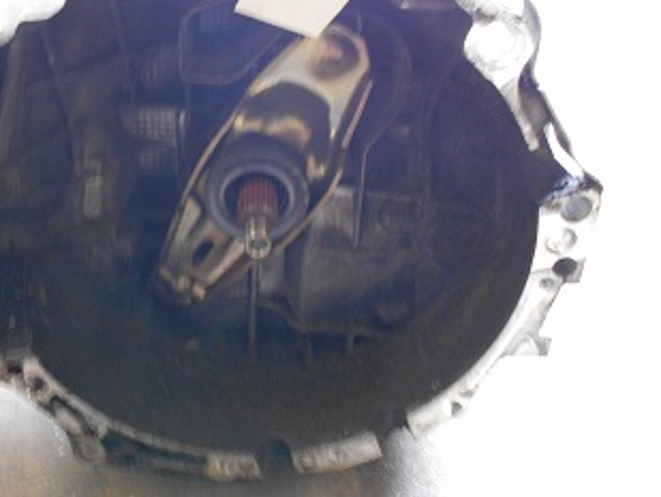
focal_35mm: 39
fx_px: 745
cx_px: 242
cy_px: 184
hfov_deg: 47.3
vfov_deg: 36.6
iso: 400
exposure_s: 1/8
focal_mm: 4.6
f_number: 3.2
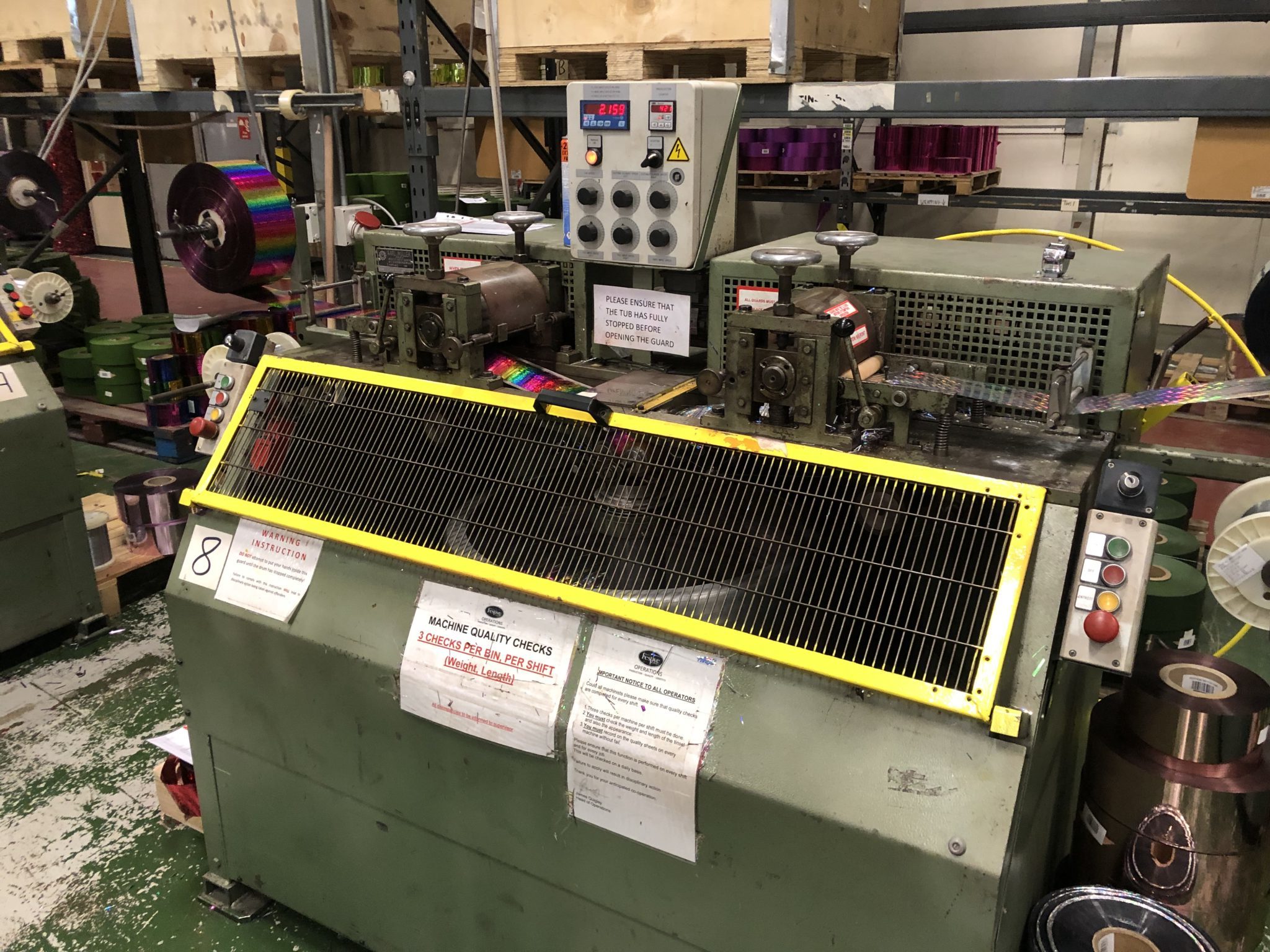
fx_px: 1027
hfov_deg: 63.4
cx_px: 635
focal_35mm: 28
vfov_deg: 49.7
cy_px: 476
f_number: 1.8
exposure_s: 1/17
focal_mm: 4
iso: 100
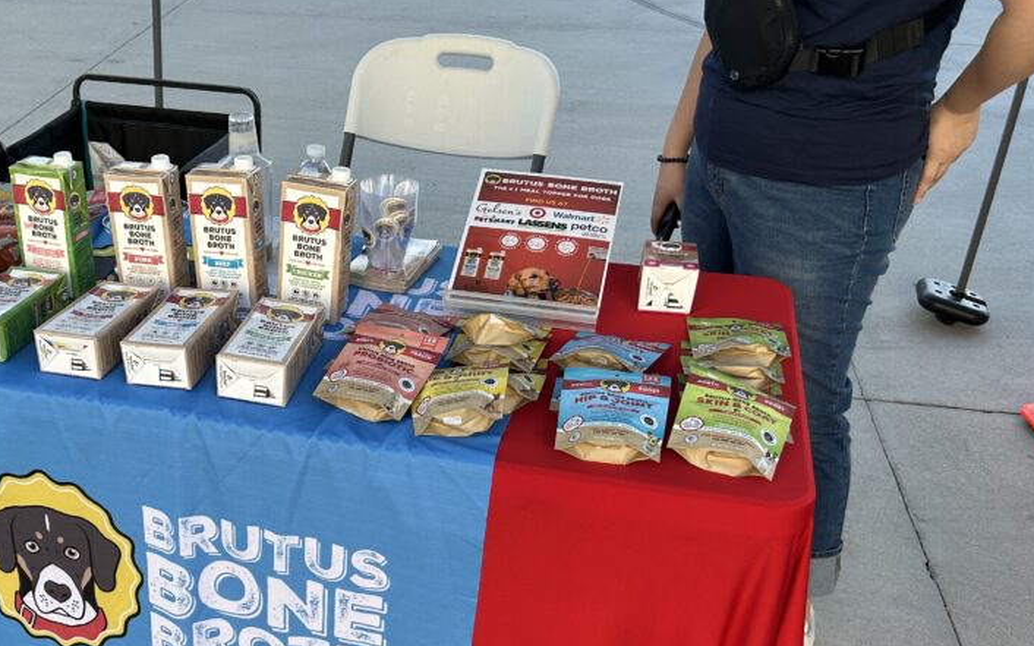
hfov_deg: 48.0
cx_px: 299
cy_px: 485
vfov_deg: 31.4
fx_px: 1127
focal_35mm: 40
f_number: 1.5
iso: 50
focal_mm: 5.7
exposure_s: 1/887
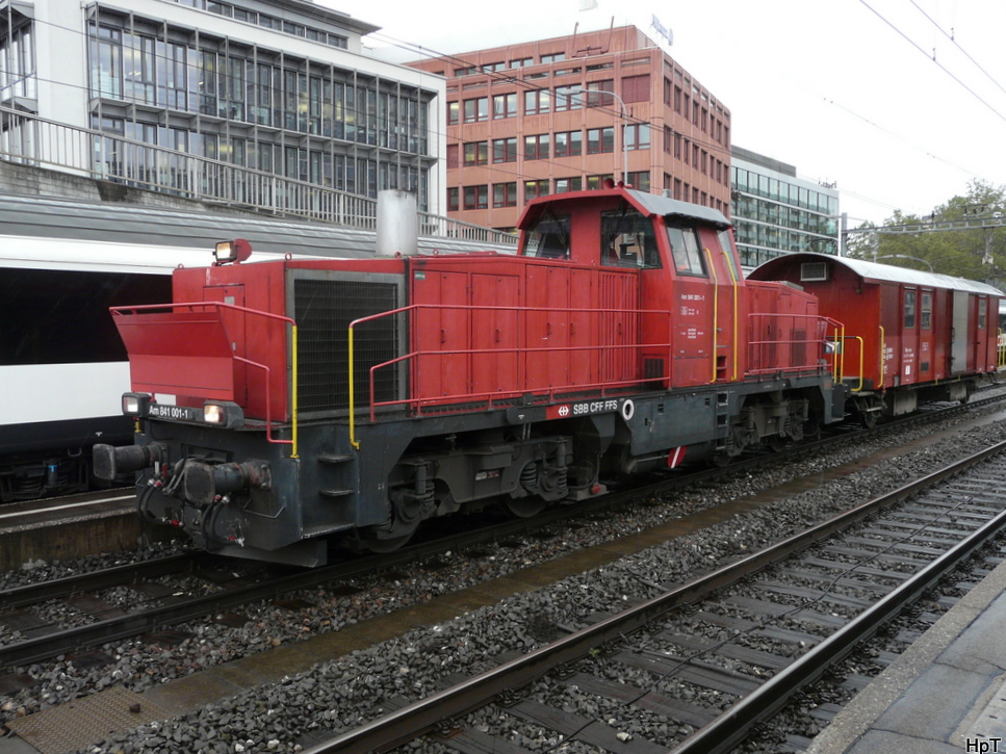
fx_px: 872
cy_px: 387
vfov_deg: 46.8
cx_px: 506
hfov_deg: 60.0
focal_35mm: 30
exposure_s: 1/125
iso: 125
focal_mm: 4.8
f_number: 2.8
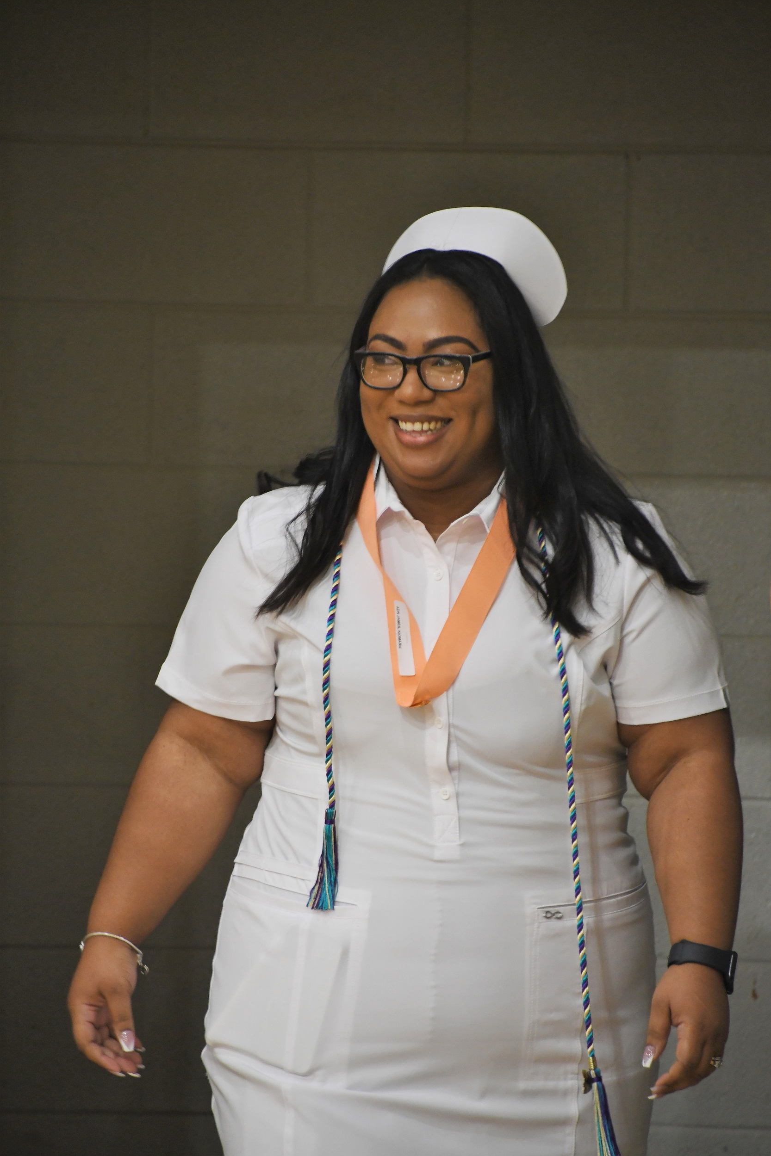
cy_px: 578
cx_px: 386
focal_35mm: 361
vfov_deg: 5.7
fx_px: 11596
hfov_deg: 3.8
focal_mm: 240
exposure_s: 1/80
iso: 1600
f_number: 6.3
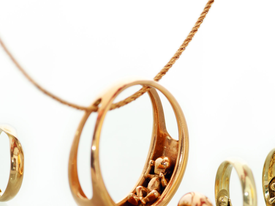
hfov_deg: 7.1
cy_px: 137
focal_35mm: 278
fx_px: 2208
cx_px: 104
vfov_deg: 5.3
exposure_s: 1/5
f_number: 5.6
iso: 250
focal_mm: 105
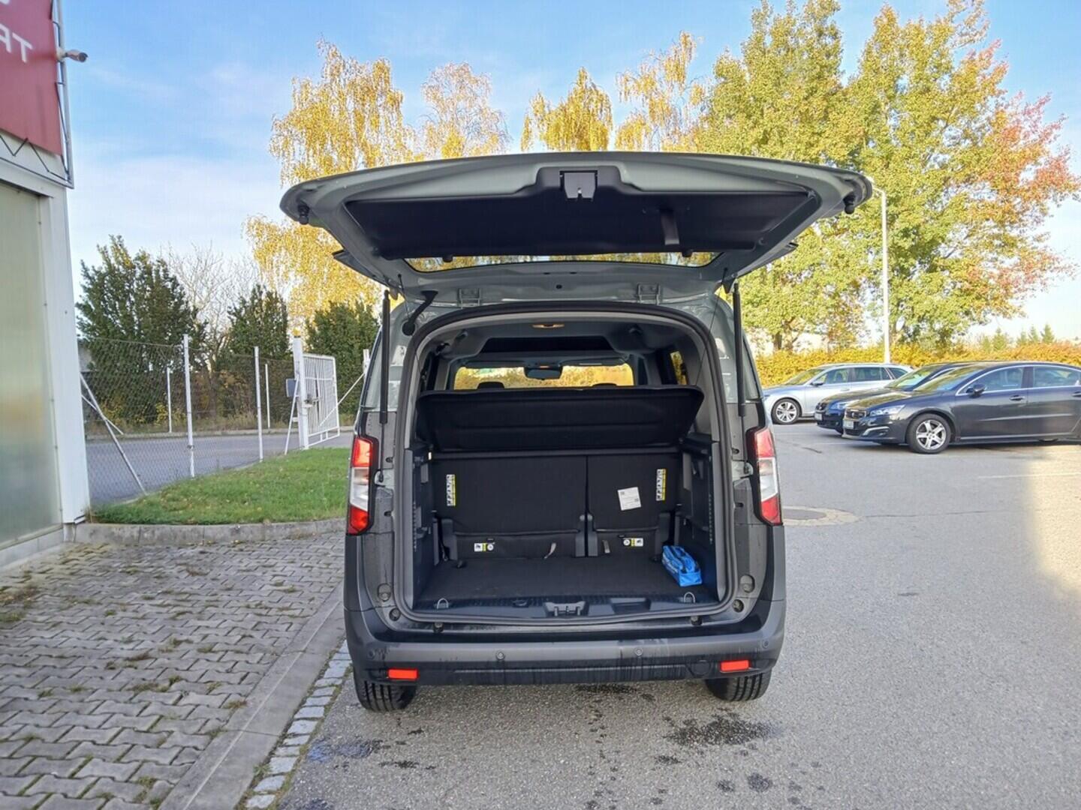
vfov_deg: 53.1
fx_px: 812
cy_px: 405
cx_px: 540
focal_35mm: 26
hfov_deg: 67.3
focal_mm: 3.98
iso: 40
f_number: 1.8
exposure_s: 1/100
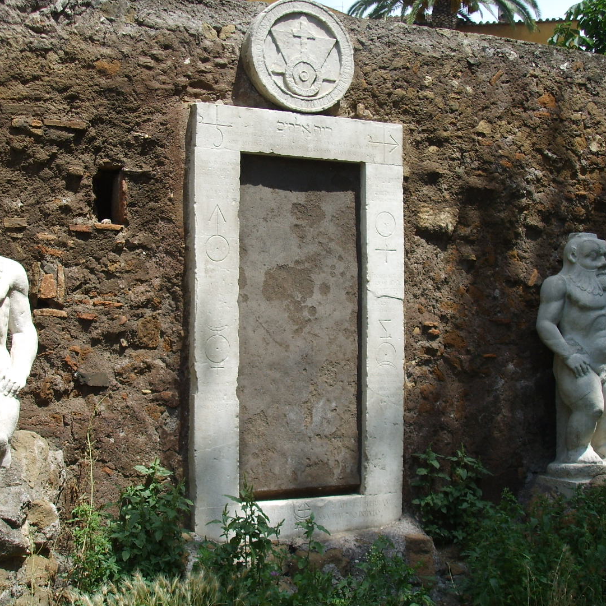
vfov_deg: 33.4
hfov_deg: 33.4
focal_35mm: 51
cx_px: 280
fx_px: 1010
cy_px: 301
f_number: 3.5
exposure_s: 1/350
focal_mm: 6.6
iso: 50
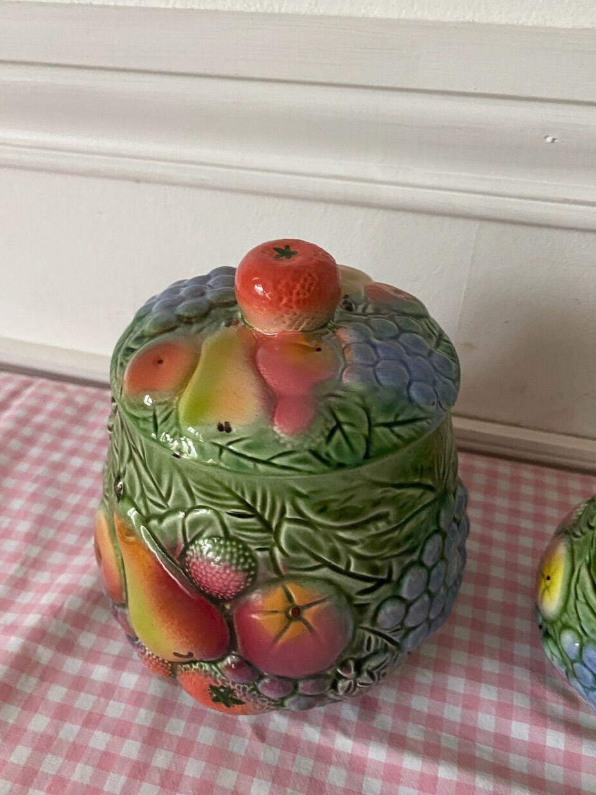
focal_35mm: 27
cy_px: 395
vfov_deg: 65.3
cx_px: 293
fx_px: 620
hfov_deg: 51.3
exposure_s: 1/49
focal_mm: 4.25
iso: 500
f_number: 1.8
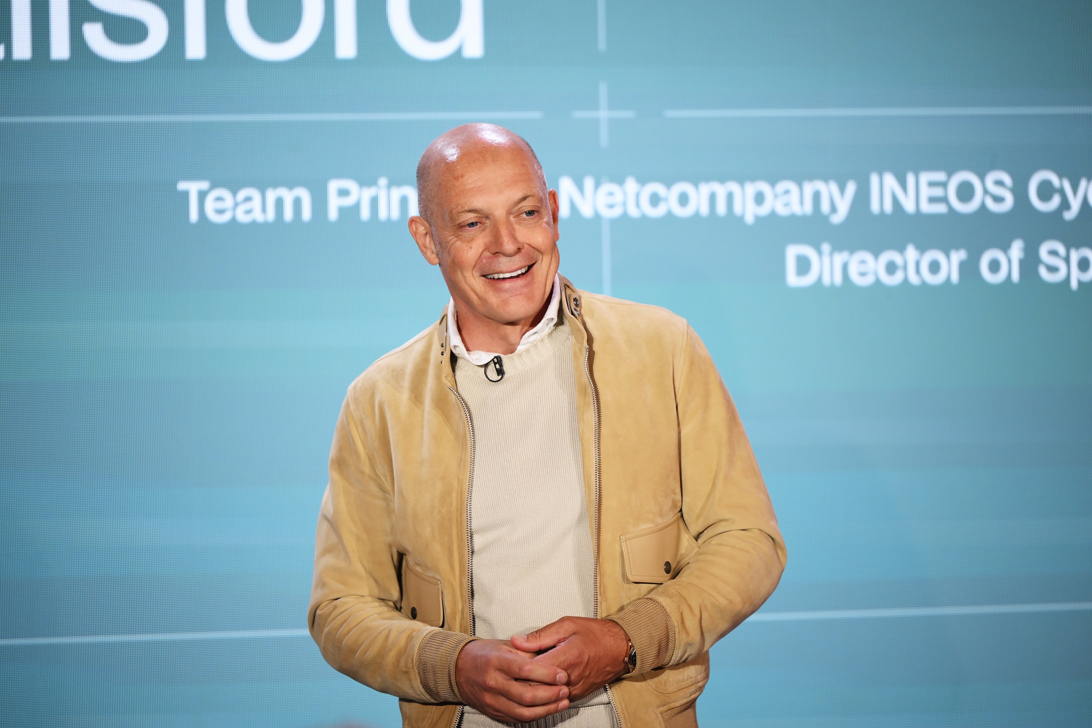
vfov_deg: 7.8
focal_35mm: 176
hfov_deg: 11.7
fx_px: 5339
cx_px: 548
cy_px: 363
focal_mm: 175
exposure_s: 1/222
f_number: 2.8
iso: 800
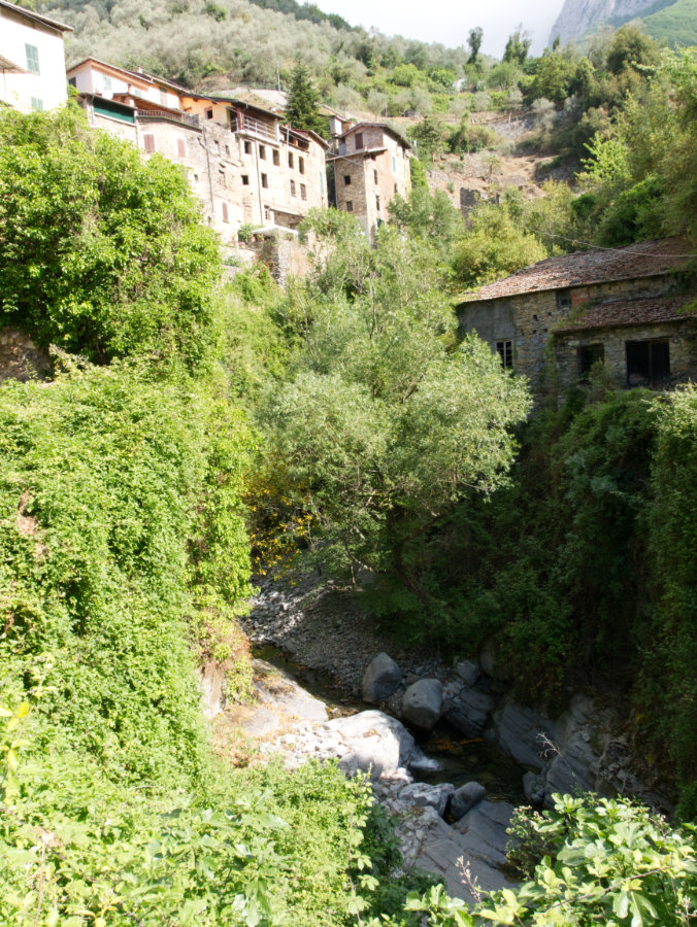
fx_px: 778
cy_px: 464
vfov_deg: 61.6
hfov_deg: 48.3
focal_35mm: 29
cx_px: 348
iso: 500
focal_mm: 14
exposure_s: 1/125
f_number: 13
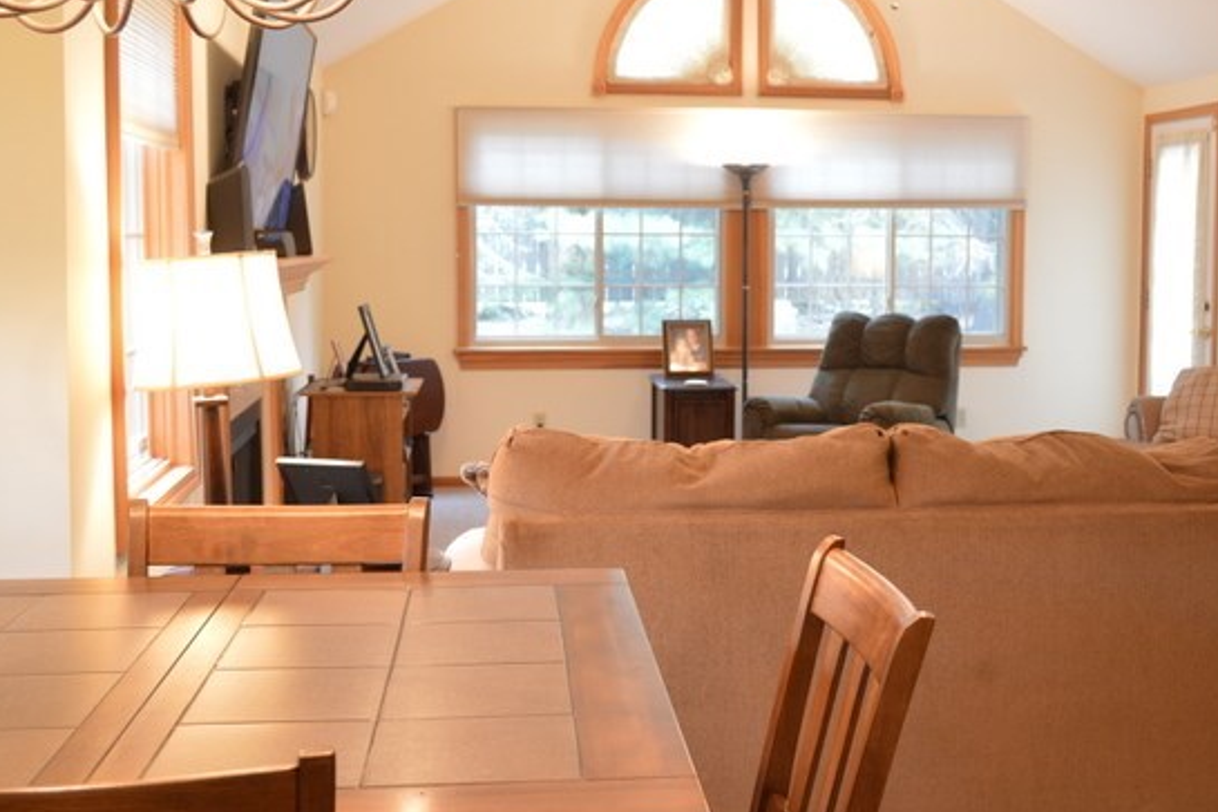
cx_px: 706
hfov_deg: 44.4
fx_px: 1488
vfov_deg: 30.5
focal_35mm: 44
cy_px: 351
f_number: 3.8
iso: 500
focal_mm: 20
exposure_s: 1/15
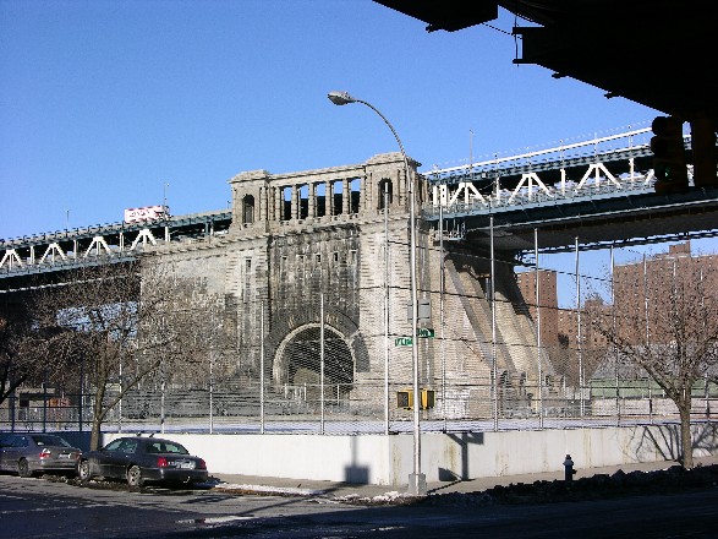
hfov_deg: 33.2
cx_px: 359
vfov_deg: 25.2
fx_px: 1203
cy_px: 270
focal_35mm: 58
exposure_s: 1/176
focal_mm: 14.7
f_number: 7.9
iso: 50
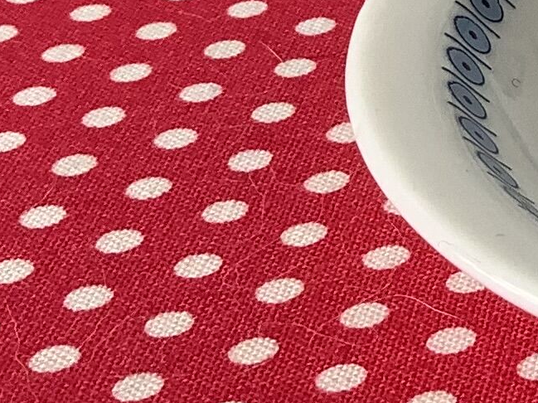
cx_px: 1131
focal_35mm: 156
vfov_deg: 9.2
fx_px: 2423
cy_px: -235
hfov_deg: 11.3
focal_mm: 3.3
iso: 32
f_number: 2.4
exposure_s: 1/120
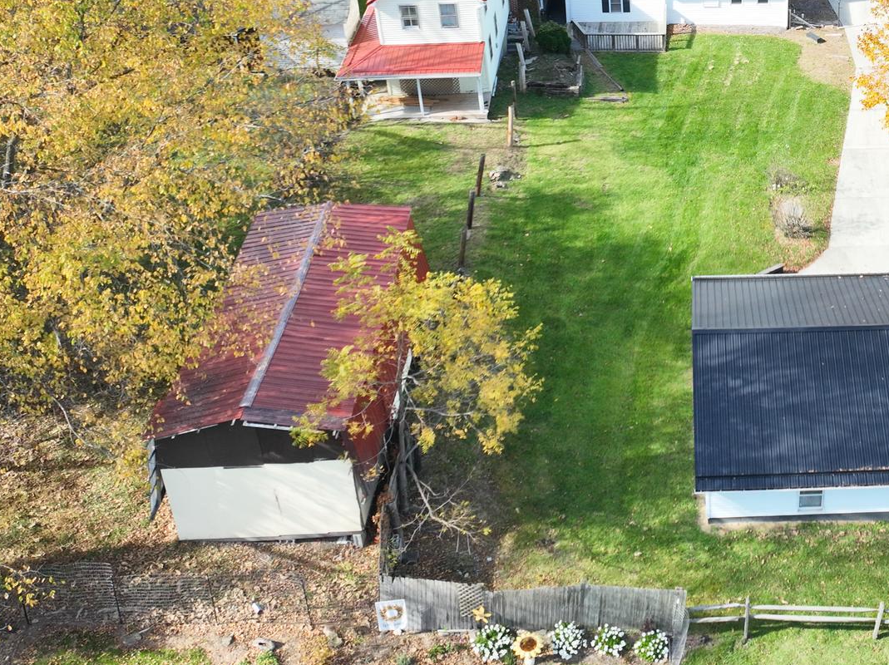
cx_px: 739
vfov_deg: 30.6
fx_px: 1180
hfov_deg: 39.3
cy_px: 116
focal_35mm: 46
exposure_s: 1/640
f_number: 2.8
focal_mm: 12.29
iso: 290
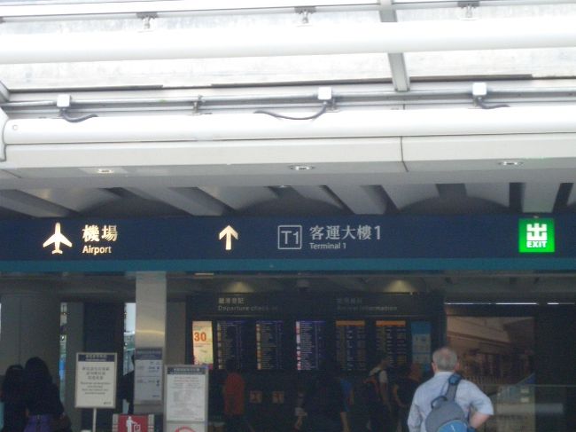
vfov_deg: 16.8
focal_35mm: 88
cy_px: 216
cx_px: 288
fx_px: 1464
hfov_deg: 22.3
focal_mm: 11.6
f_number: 6
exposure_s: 1/50
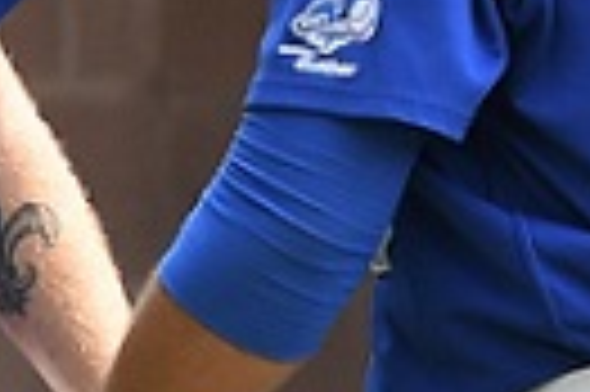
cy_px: 552
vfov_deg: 0.9
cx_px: -1142
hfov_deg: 1.4
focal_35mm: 1451
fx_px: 23748
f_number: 3.5
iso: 220
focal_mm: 125
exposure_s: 1/1000
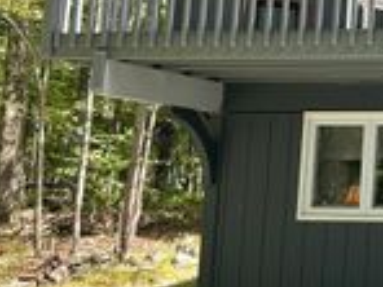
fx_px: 974
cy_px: 69
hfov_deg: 18.6
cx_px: 634
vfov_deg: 16.7
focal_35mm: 88
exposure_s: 1/307
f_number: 1.5
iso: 50
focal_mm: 5.7
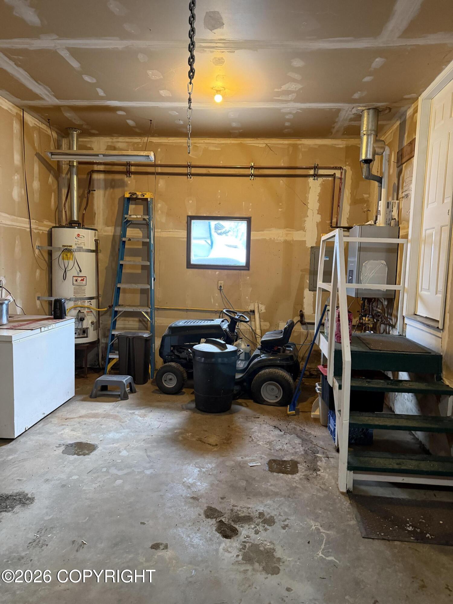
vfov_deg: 71.6
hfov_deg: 56.8
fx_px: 419
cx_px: 226
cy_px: 302
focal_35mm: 24
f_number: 1.78
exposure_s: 1/40
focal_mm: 6.76
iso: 800
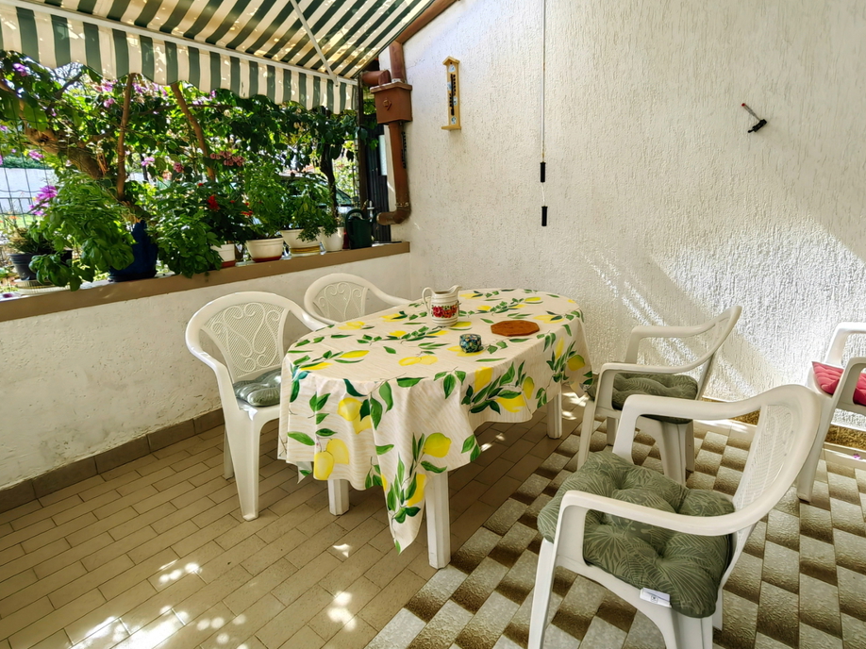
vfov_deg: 74.5
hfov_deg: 90.3
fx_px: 425
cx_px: 501
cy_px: 290
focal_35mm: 17
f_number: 2.2
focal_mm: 1.76
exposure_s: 1/612
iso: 50
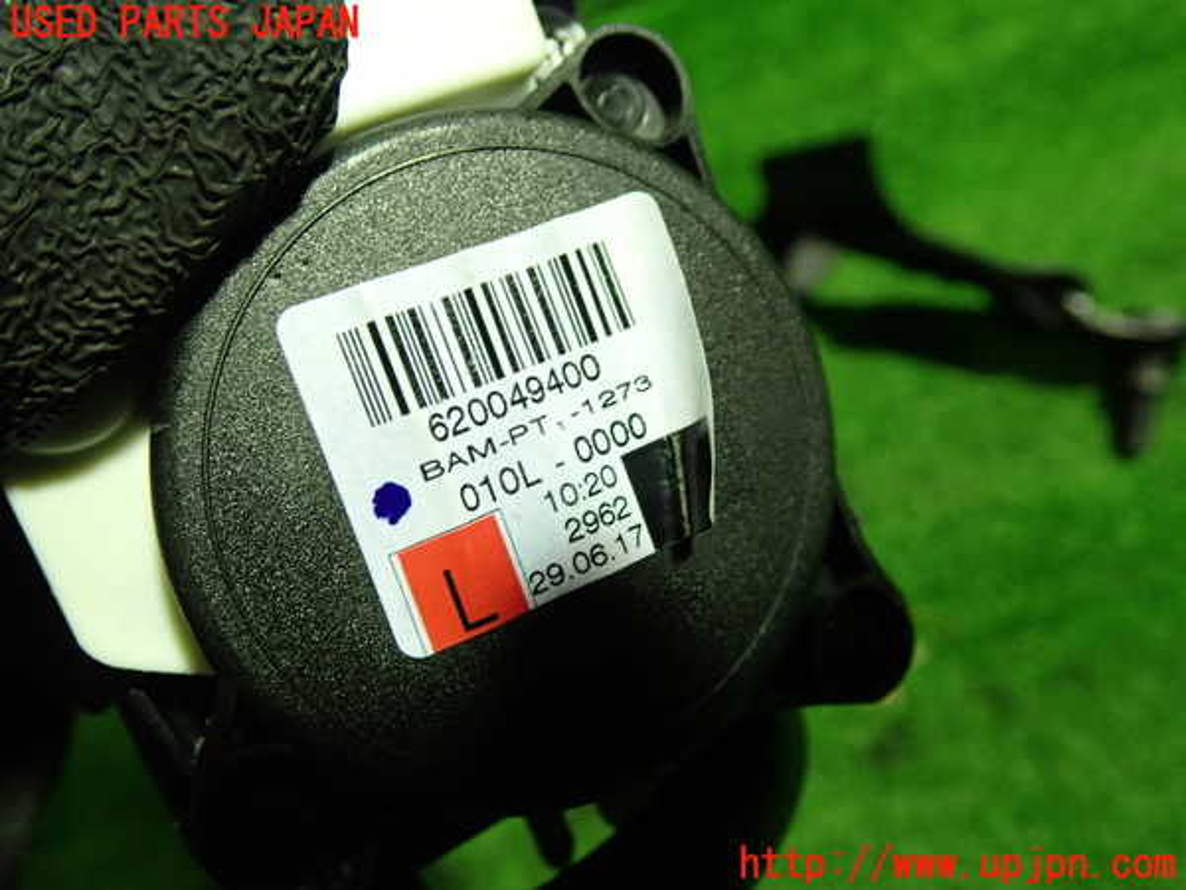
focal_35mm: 30
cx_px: 593
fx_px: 1028
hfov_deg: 60.0
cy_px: 445
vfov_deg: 46.8
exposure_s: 1/30
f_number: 2.3
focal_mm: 5.4
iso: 250
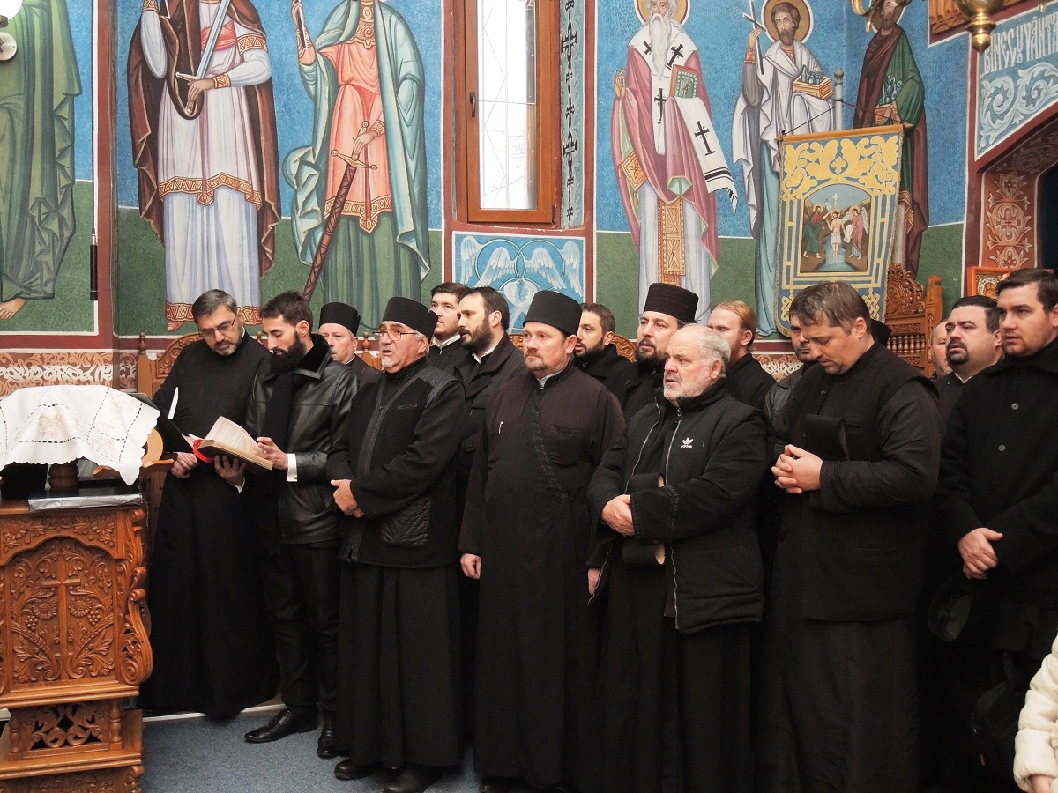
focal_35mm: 33
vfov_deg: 42.9
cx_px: 529
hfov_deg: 55.4
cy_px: 396
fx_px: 1009
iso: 800
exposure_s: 1/125
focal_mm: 7
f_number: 2
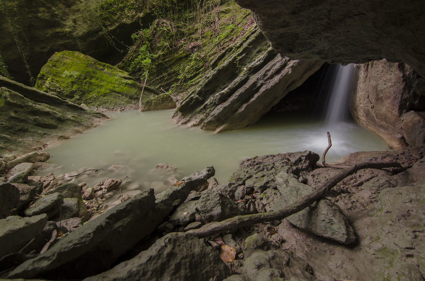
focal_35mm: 17
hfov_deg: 92.6
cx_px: 212
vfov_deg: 69.4
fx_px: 203
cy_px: 140
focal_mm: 11.5
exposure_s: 1
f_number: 5.6
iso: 100
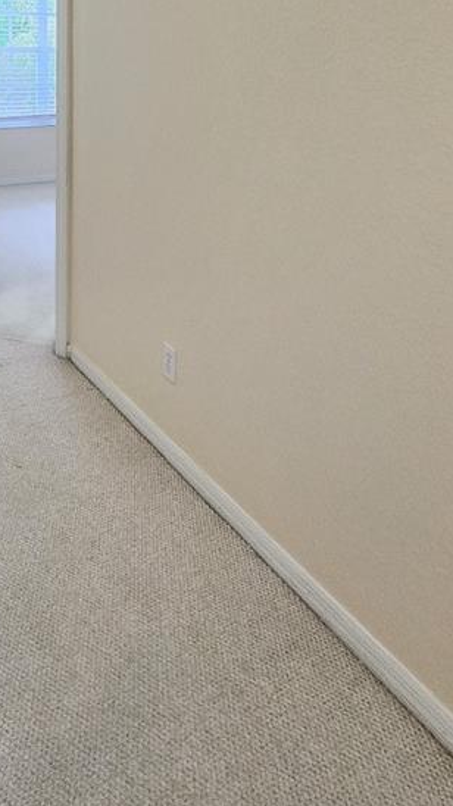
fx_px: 662
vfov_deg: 57.5
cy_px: 151
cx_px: 151
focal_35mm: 31
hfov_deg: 37.4
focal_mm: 1.74
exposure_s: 1/60
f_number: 2.2
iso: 200
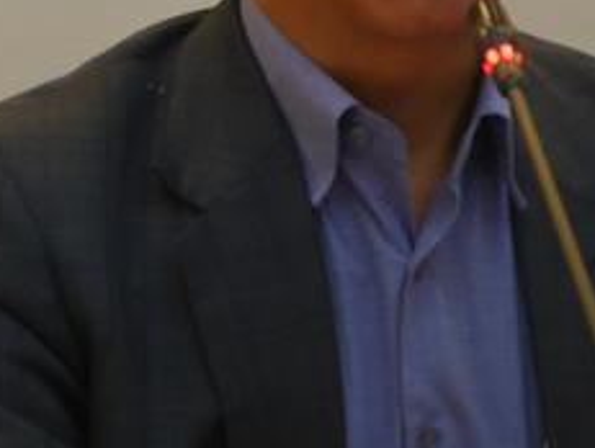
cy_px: -219
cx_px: 301
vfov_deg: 5.3
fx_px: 4820
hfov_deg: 7.1
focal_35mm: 280
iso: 1000
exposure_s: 1/200
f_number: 2.8
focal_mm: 30
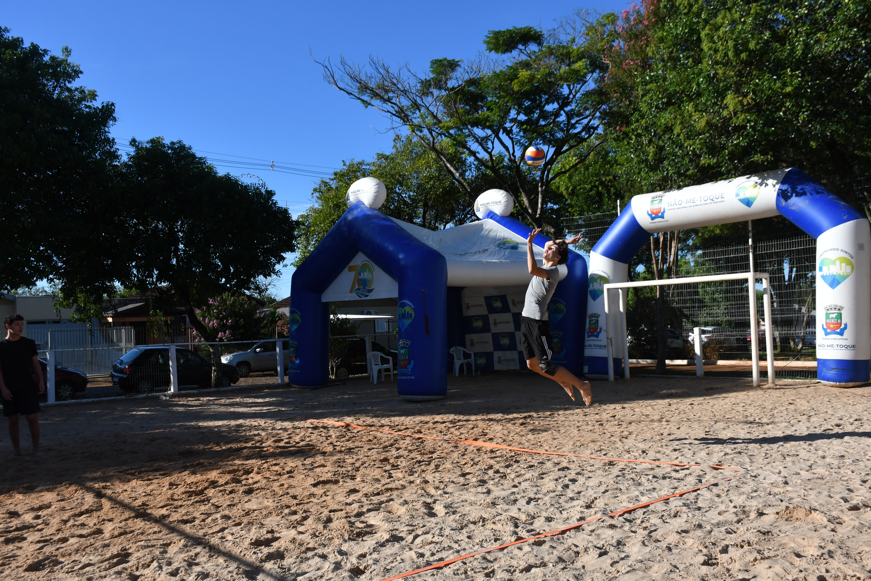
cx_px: 436
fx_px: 798
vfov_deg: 40.0
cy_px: 290
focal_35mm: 33
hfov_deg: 57.2
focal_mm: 22
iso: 400
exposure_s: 1/1600
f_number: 6.3
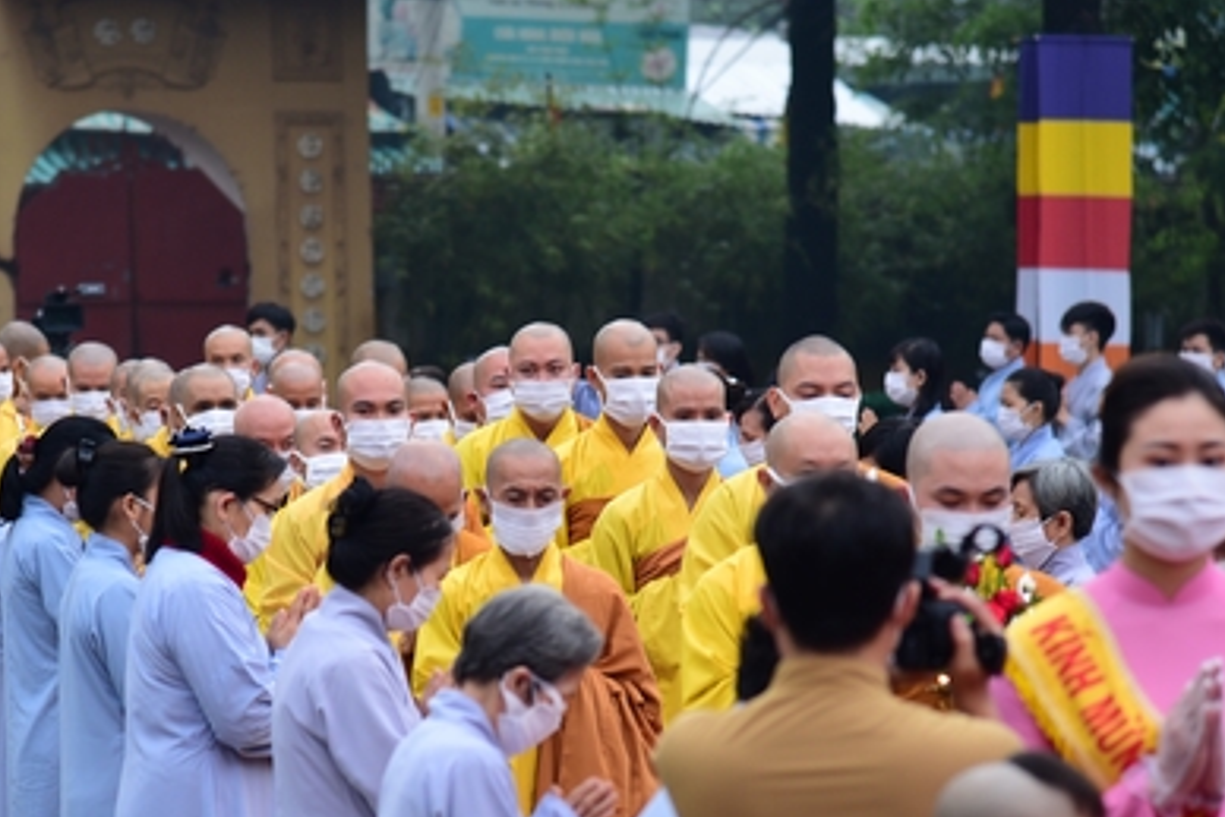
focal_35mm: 201
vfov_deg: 6.8
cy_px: 593
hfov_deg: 10.2
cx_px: 439
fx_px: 6842
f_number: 4
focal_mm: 120
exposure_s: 1/80
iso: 400
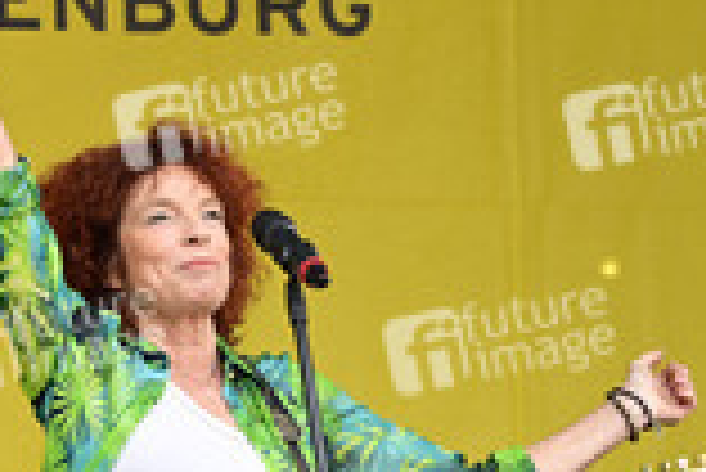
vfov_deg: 4.6
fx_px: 5908
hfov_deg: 6.8
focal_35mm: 301
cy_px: 454
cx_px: 560
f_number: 5.6
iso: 250
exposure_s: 1/200
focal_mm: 105
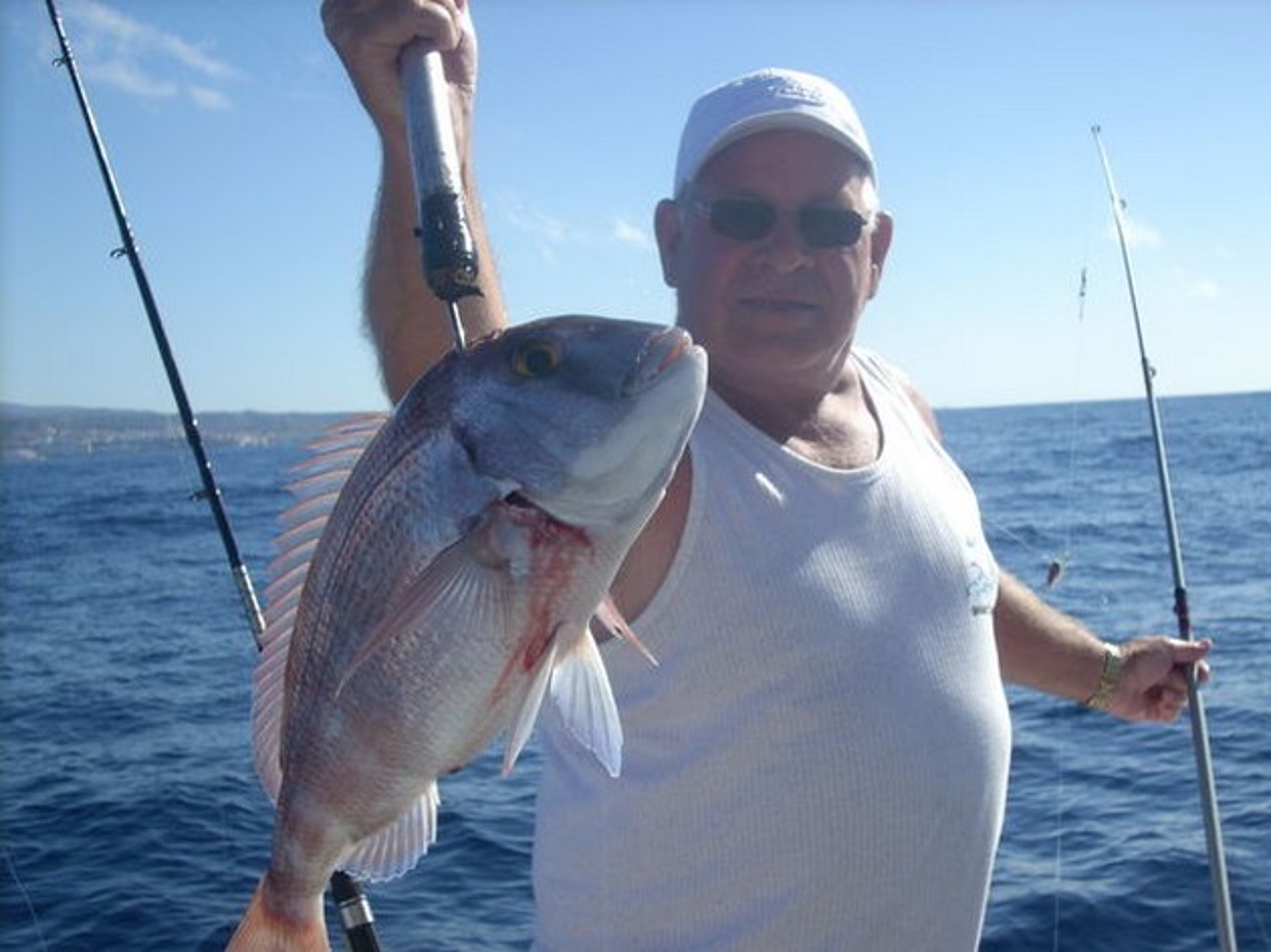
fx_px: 1982
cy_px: 476
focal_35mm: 54
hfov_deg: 35.6
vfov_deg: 27.0
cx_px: 636
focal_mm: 9
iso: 64
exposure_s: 1/261
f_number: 6.9
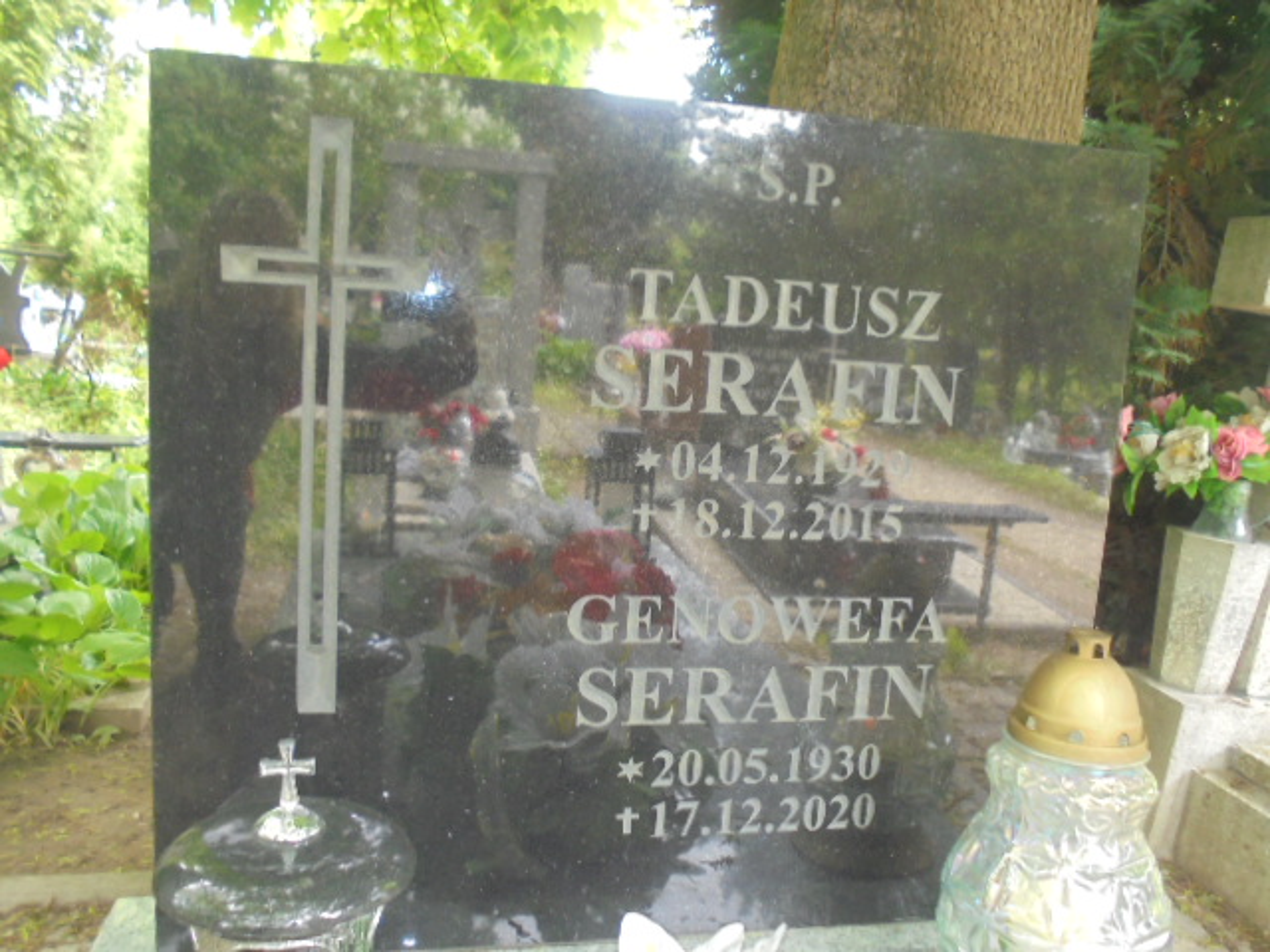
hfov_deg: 61.7
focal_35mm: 29
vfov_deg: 48.2
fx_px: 1064
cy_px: 476
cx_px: 635
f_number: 3.7
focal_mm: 5.3
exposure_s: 1/30
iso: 250
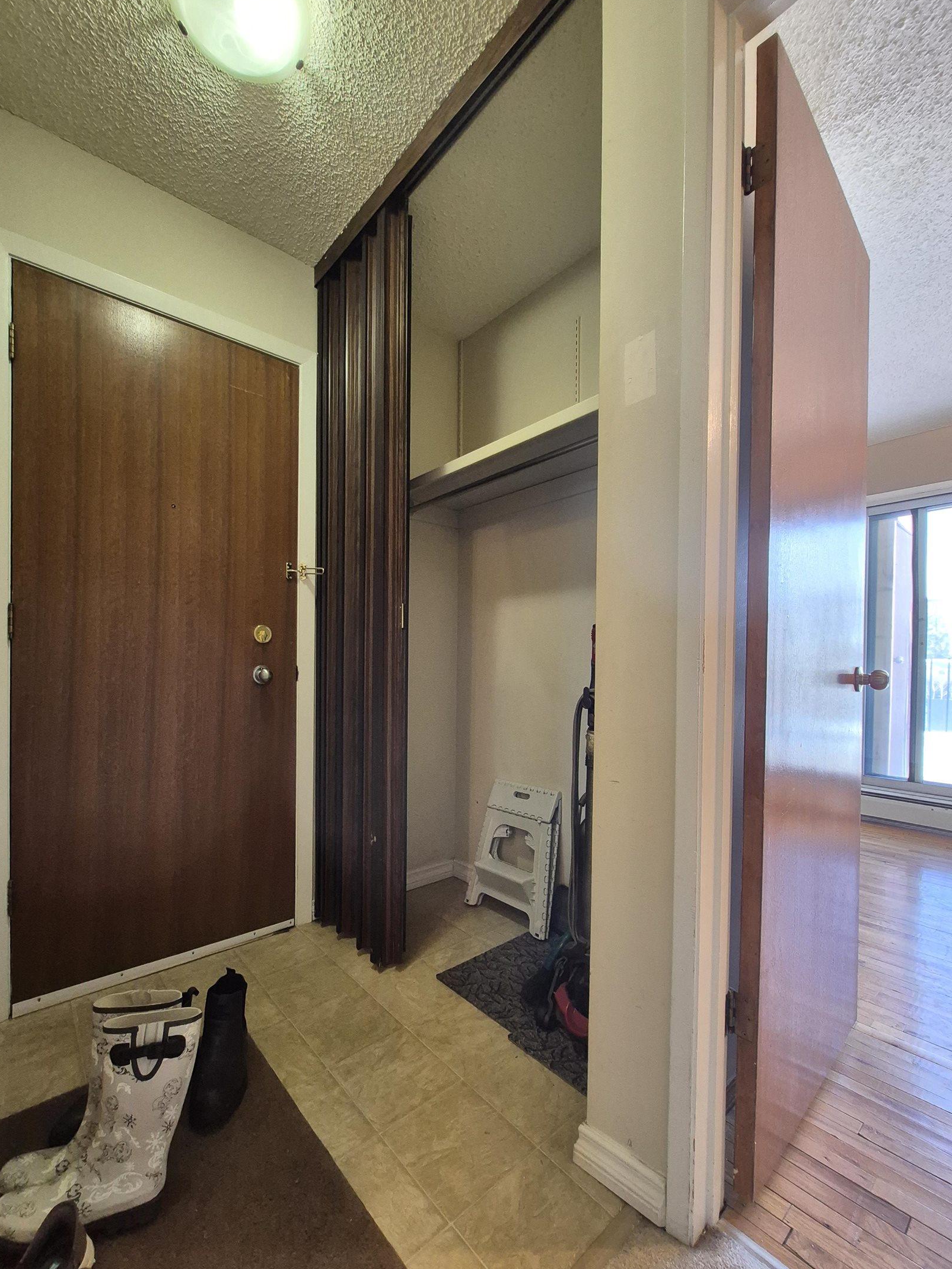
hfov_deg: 85.6
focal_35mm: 14
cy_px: 675
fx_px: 513
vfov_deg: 101.9
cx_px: 449
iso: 400
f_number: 2.2
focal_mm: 1.74
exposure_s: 1/60
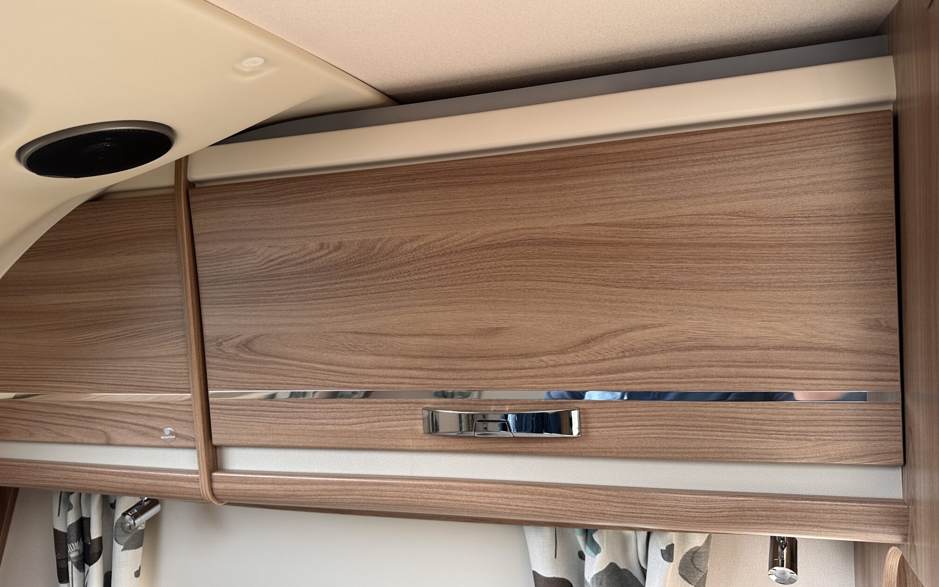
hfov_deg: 70.4
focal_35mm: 26
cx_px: 464
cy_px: 298
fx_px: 665
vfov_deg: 47.6
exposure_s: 1/196
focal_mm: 6.86
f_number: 1.78
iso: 64
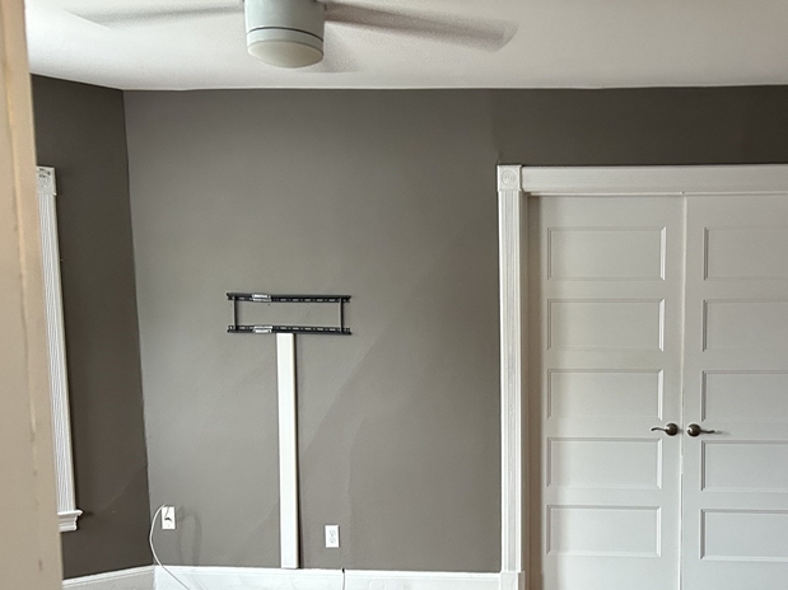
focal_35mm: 43
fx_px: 979
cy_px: 431
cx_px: 584
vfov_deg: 33.0
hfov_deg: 42.6
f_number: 1.5
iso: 320
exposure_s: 1/60
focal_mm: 5.7
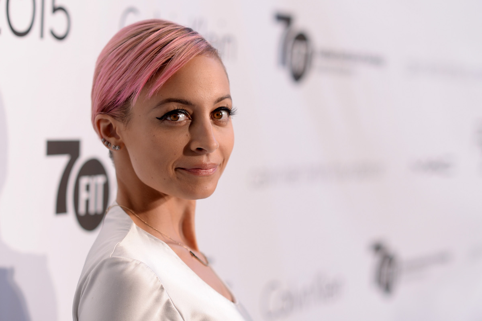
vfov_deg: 16.1
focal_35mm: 85
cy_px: 160
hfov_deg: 23.9
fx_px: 1138
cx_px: 241
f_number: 2.5
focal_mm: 85
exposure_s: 1/125
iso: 200
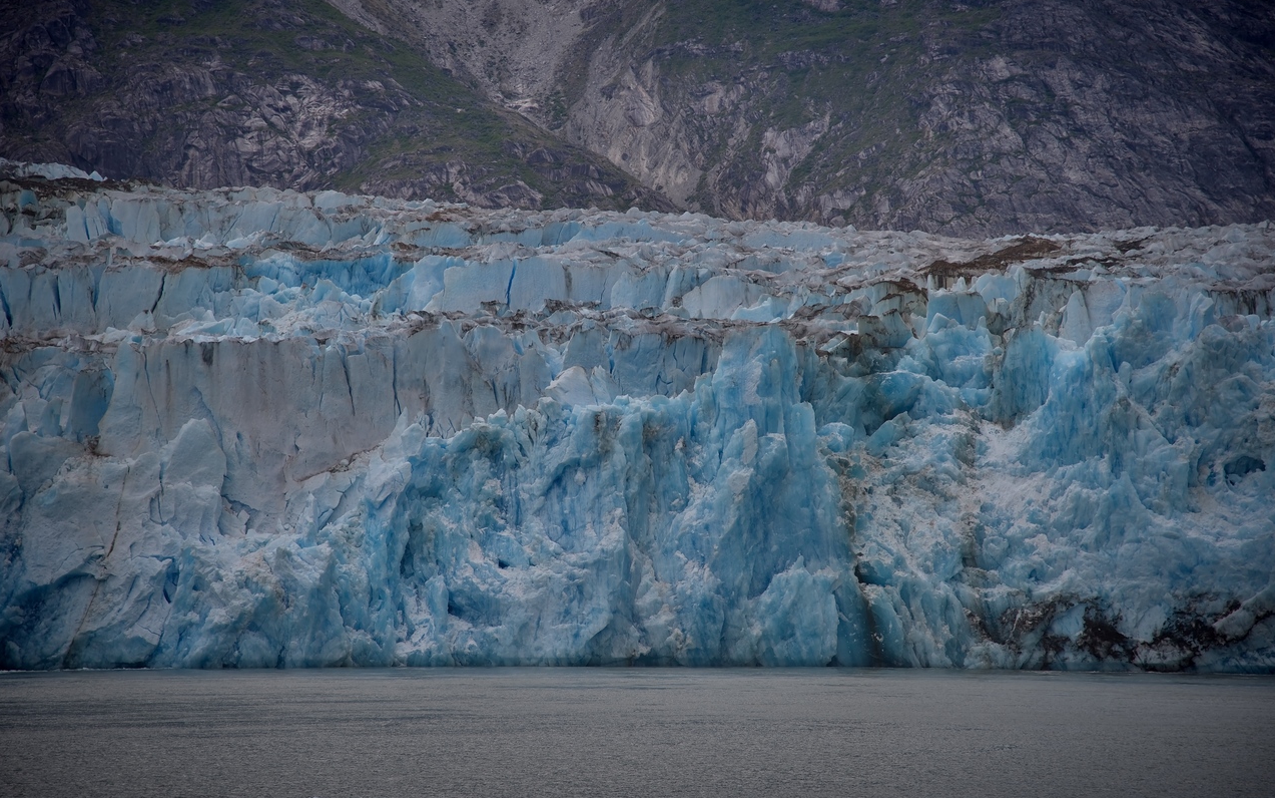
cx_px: 637
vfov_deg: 10.7
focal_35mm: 123
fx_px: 4275
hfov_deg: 17.0
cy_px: 379
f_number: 4
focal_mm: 120
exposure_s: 1/250
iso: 100
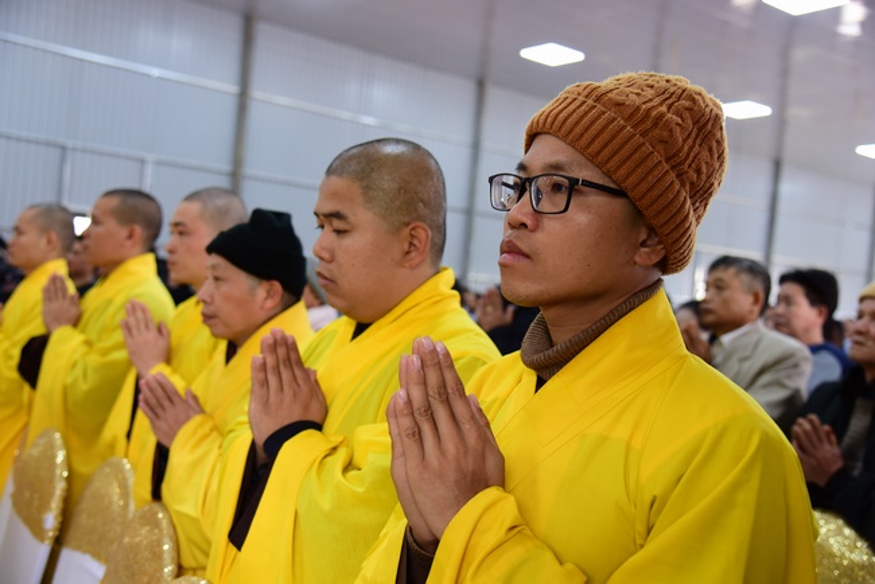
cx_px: 438
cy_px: 292
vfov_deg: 35.1
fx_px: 924
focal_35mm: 38
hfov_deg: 50.7
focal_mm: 38
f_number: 4
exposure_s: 1/80
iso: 1250
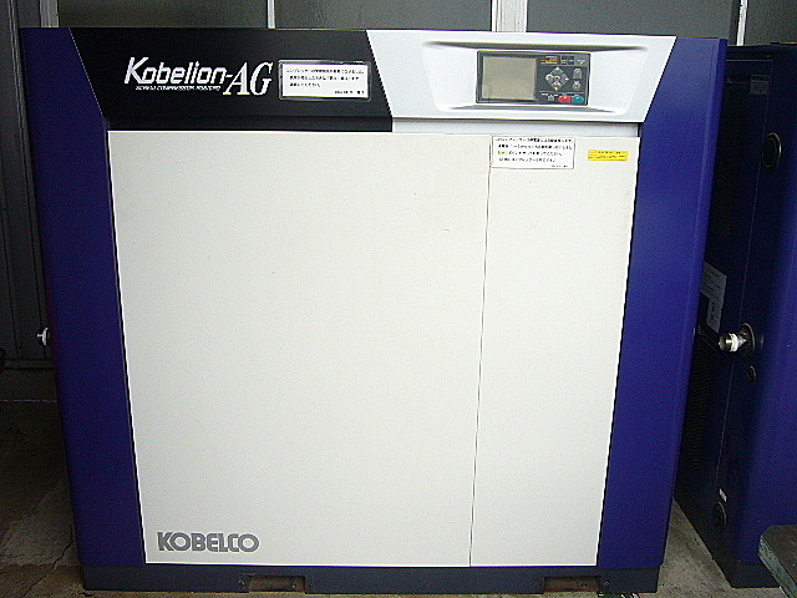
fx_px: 737
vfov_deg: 44.2
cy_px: 299
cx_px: 398
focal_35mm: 32
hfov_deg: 56.8
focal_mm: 4.6
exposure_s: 1/60
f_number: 2.8
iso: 80
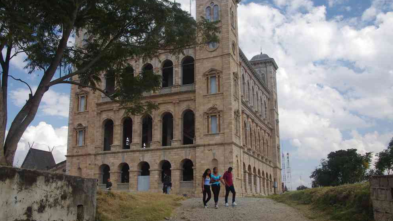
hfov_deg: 54.4
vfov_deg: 32.3
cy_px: 104
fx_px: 382
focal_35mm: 37
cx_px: 198
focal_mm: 23.1
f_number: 11
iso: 200
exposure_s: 1/60
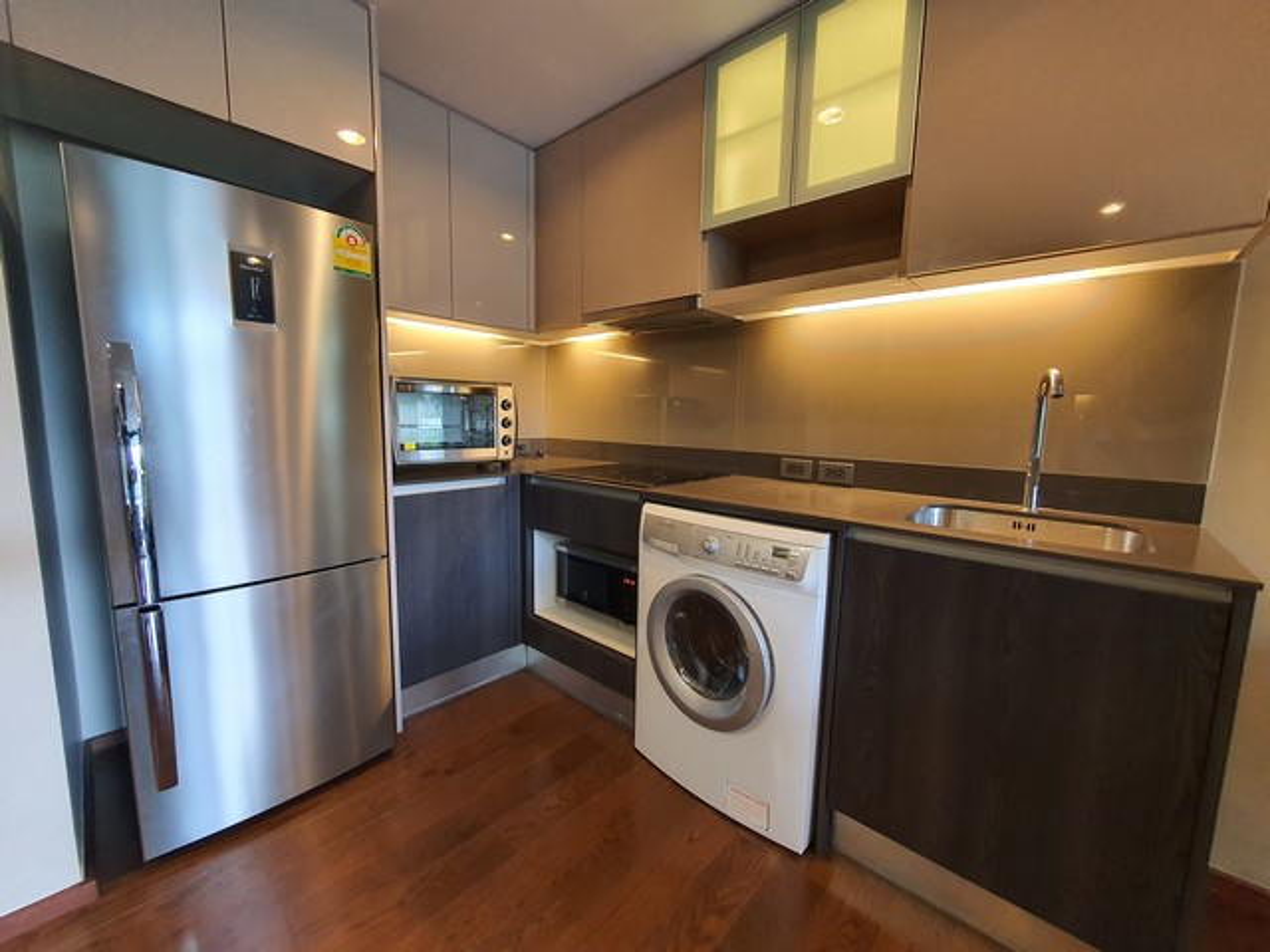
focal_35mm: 13
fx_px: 477
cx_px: 635
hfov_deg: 106.2
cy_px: 476
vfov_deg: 89.9
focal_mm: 1.8
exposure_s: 1/50
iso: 320
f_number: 2.2
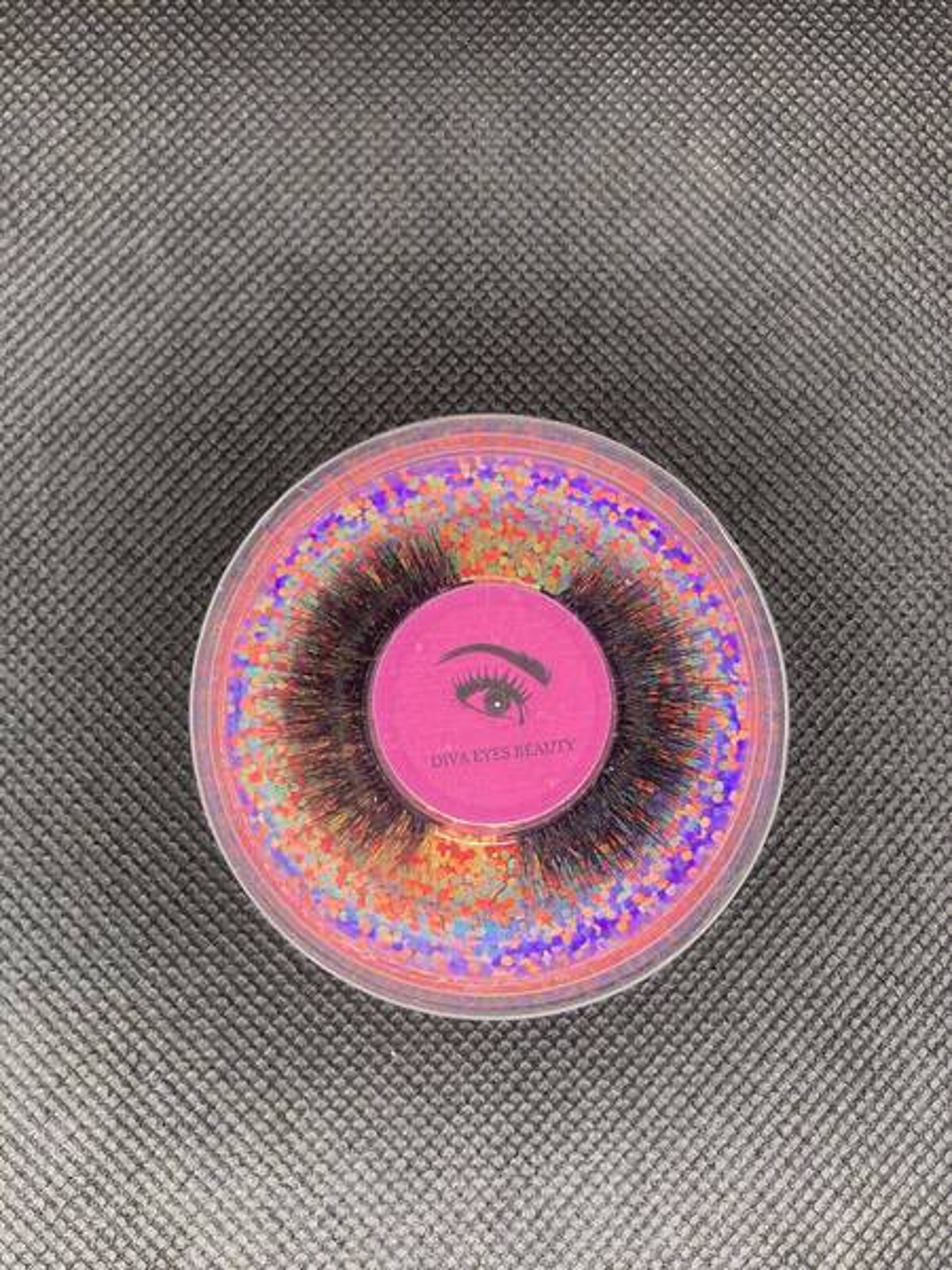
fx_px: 1027
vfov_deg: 63.4
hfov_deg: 49.7
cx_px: 476
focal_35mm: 28
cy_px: 635
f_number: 1.8
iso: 80
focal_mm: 3.99
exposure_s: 1/79
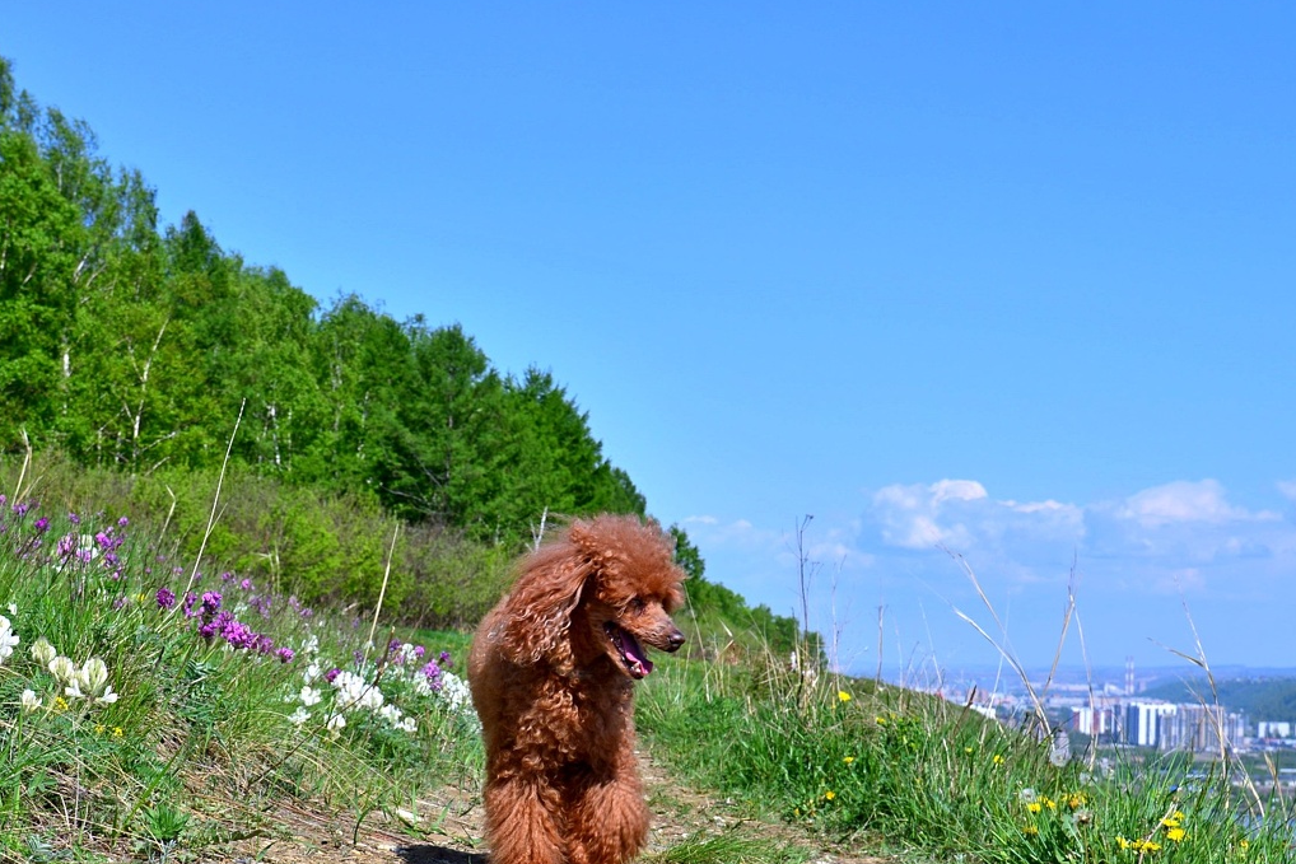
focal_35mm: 44
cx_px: 801
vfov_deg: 30.4
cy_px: 557
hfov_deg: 44.2
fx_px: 1584
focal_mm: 32
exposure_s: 1/320
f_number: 10
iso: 100
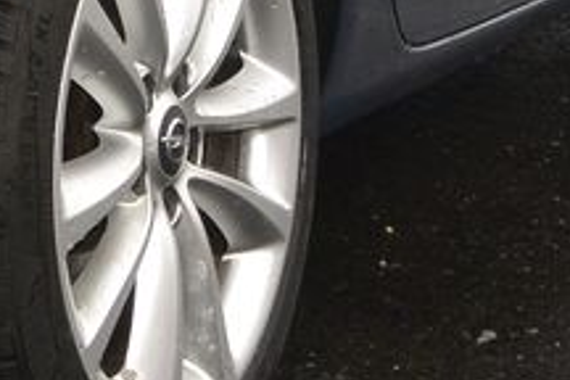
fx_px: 2027
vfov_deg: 10.1
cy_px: -313
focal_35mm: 128
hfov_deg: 14.5
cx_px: -391
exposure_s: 1/250
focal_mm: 10
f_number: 5
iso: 160
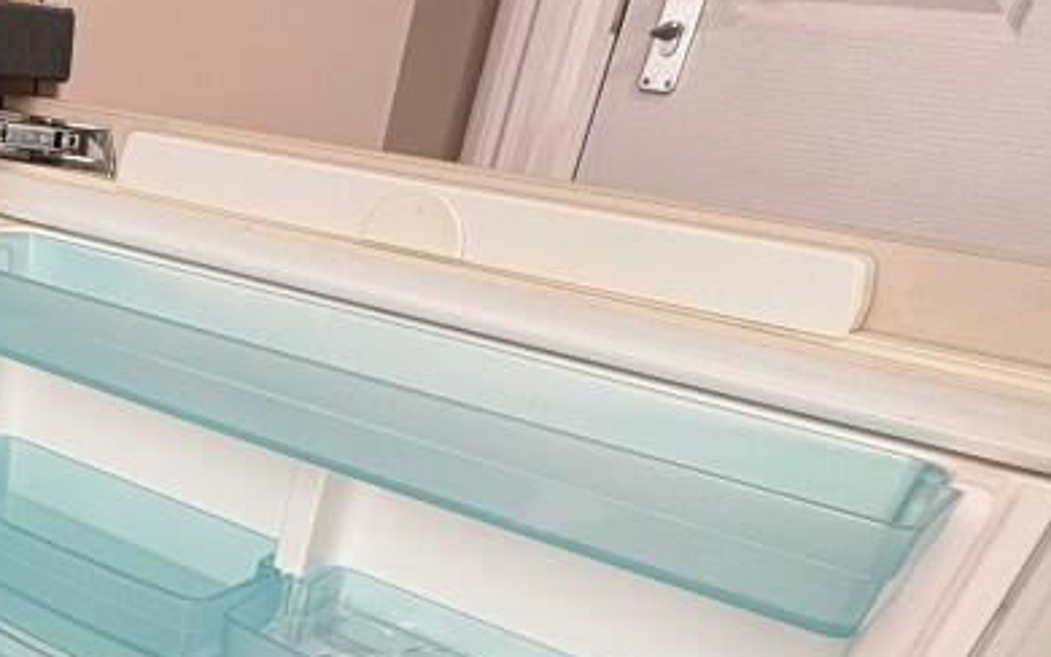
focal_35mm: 39
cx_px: 51
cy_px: 716
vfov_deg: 29.6
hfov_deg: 44.4
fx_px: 1117
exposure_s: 1/96
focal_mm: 2.22
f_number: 2.2
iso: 250
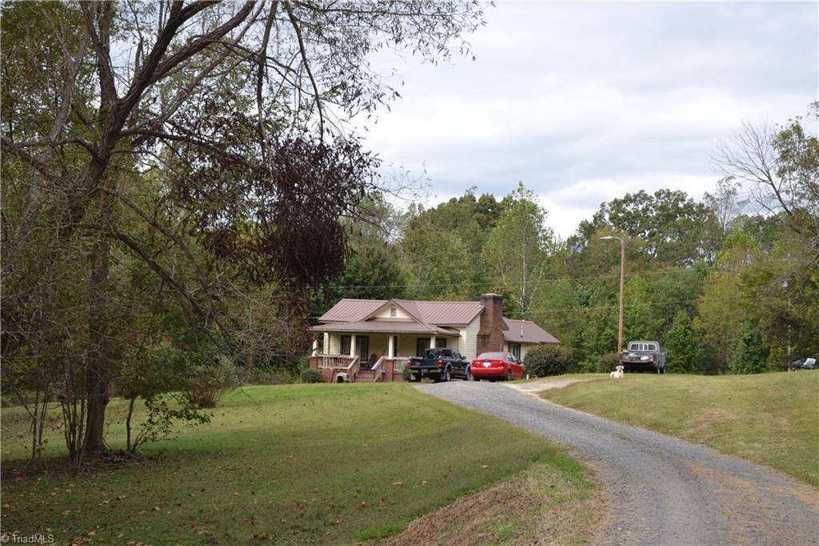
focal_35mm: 63
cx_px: 410
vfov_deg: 21.6
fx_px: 1433
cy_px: 273
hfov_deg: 31.9
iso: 100
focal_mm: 42
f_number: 5.6
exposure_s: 1/200
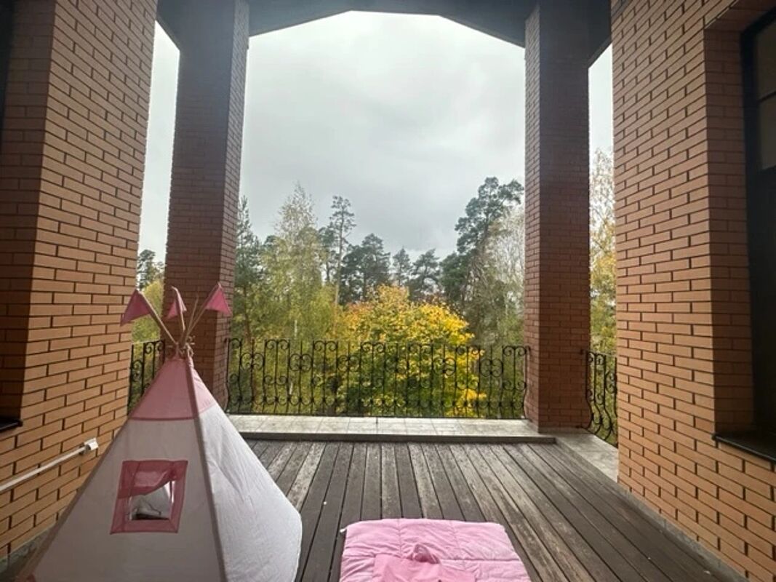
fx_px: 314
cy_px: 291
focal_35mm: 14
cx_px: 388
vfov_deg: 85.7
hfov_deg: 102.1
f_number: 2.2
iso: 40
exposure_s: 1/169
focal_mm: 2.22
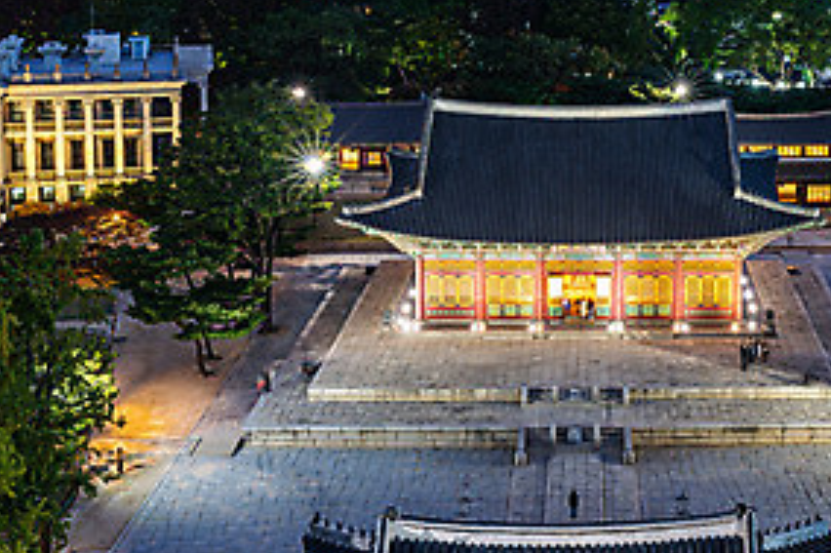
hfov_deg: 27.1
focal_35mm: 74
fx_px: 1707
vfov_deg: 18.3
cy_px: 380
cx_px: 588
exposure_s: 20
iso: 125
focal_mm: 35
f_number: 10
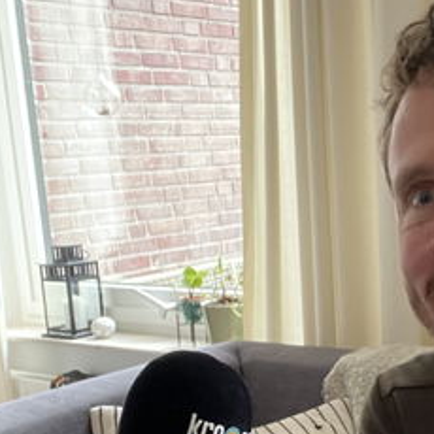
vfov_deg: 33.2
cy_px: 334
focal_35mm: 50
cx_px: 489
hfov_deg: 30.2
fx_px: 709
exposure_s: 1/30
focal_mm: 2.71
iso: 500
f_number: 2.2
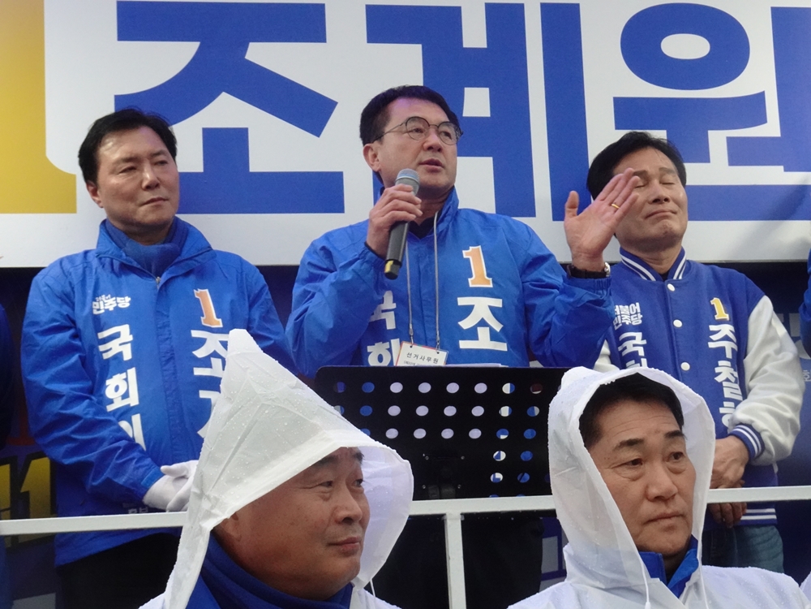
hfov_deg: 23.6
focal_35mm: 83
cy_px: 304
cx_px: 406
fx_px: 1945
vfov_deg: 17.8
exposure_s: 1/80
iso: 800
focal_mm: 13.05
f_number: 5
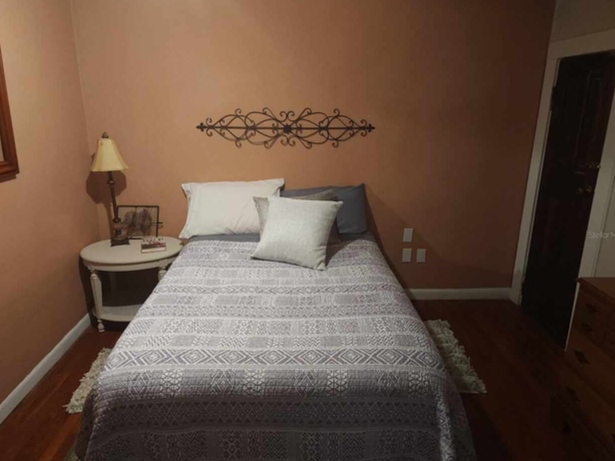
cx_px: 306
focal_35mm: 24
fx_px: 426
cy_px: 235
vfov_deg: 56.8
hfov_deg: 71.6
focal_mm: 6.4
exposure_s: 1/15
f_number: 1.8
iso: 160
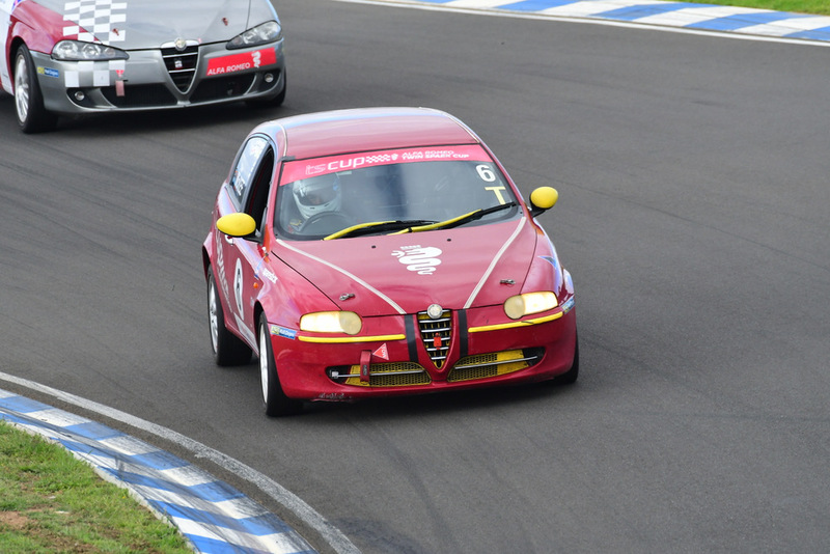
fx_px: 15567
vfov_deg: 2.0
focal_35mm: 675
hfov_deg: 3.1
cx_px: 415
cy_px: 277
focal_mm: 450
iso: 640
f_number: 7.1
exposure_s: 1/640
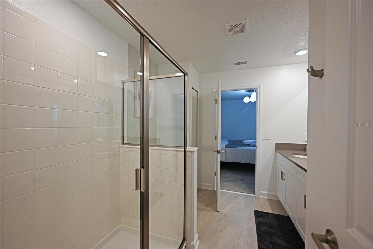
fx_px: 145
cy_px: 124
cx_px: 186
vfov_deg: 81.2
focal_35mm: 14
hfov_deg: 104.3
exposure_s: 1/160
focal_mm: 14
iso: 400
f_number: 2.8
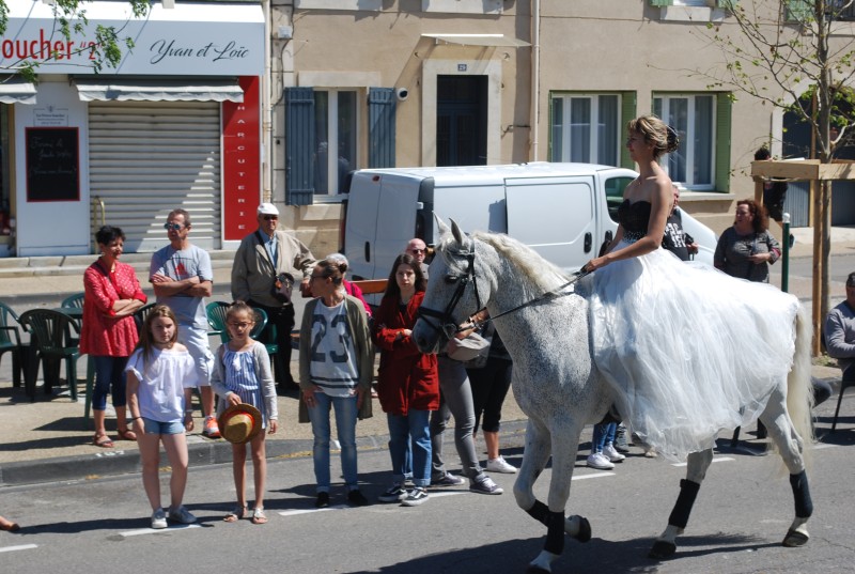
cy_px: 287
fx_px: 1713
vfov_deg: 19.0
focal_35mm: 72
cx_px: 428
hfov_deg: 28.0
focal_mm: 48
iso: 100
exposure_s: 1/250
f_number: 8
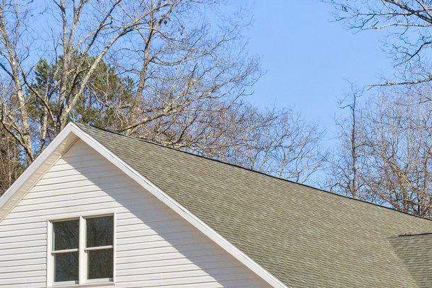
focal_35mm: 115
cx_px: 346
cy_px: 352
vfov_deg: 11.7
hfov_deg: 17.6
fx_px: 1381
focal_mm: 34
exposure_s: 1/1250
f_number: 13
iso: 500
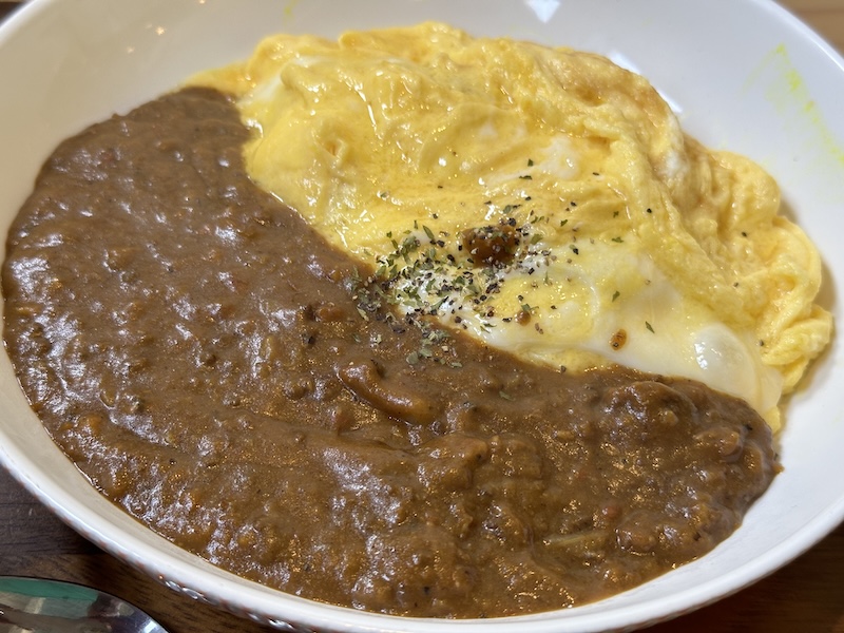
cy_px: 316
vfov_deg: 30.3
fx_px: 1170
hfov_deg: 39.7
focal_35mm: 48
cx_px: 422
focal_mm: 6.86
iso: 64
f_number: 1.78
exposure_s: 1/50
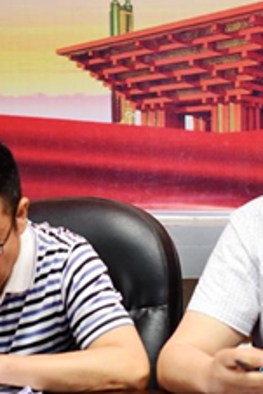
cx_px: 143
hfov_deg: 8.9
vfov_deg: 13.2
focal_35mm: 155
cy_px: 228
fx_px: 1696
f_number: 2.8
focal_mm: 70
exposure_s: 1/80
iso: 1800
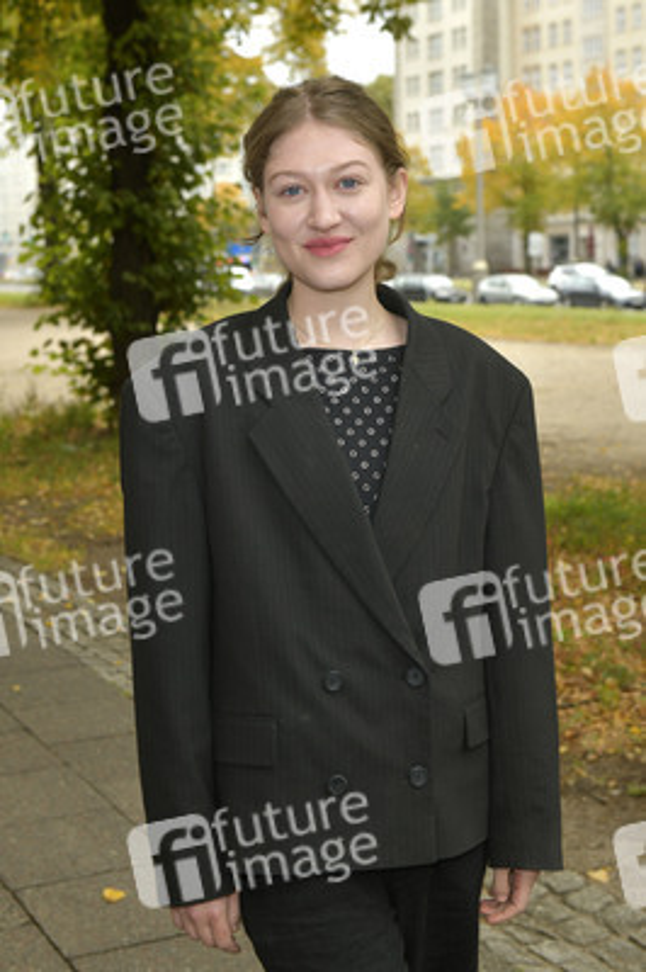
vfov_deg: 38.2
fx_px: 1402
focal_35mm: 52
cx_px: 323
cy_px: 486
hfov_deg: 25.9
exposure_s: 1/200
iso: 250
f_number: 6.3
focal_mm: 52
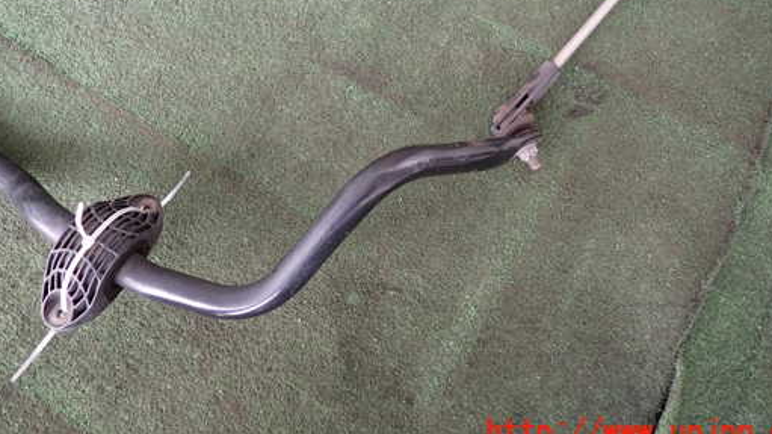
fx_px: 655
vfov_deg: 35.9
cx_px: 375
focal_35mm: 32
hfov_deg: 61.0
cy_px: 112
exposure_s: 1/60
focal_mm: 4.5
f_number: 2
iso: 200
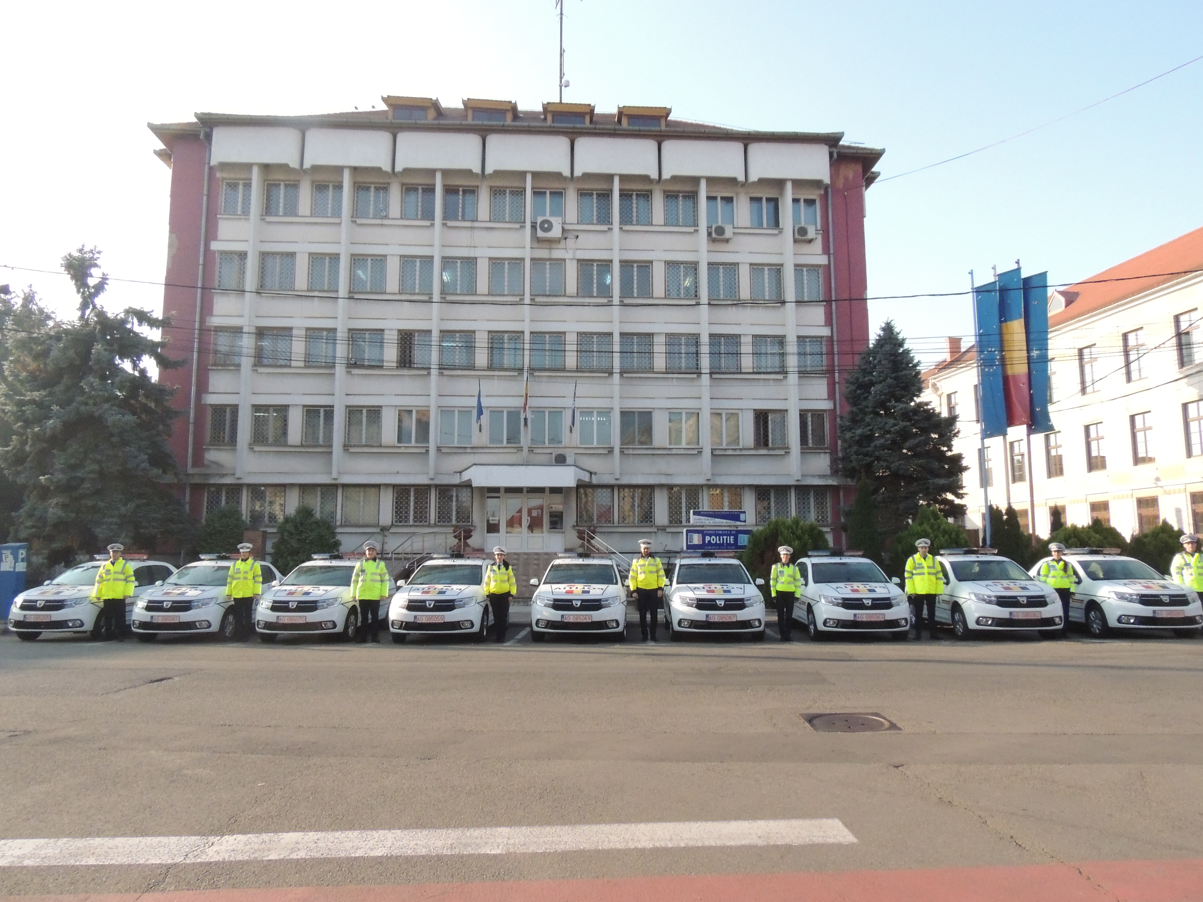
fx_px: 834
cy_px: 451
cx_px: 602
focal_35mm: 24
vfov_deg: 56.8
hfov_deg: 71.6
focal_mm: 4.3
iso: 800
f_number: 3.3
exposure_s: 1/2000
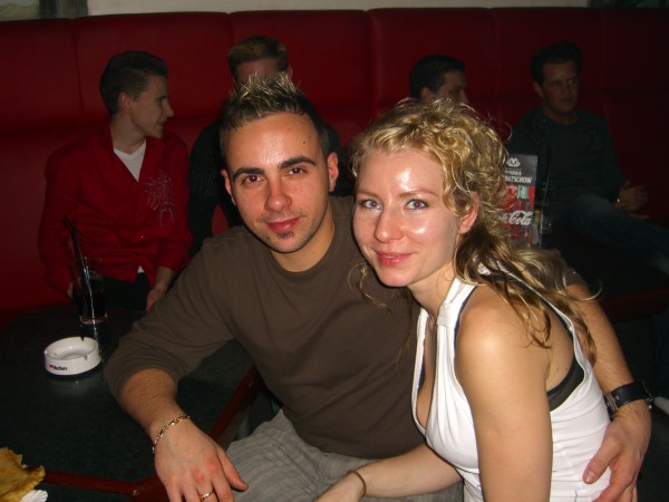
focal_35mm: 38
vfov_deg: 37.7
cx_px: 334
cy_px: 251
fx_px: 734
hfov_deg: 49.0
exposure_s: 1/60
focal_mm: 7.9
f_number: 2.8
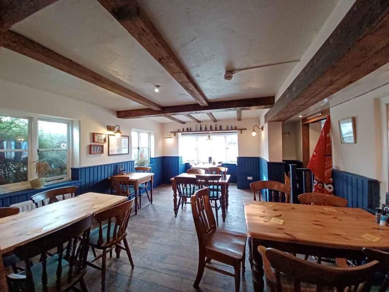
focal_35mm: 13
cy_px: 146
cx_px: 194
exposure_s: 1/33.3
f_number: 2.2
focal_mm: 1.42
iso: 200
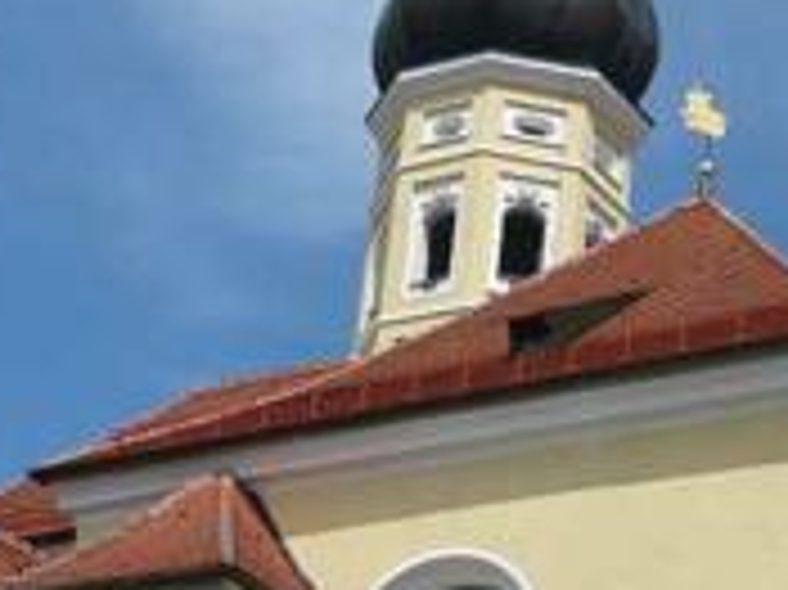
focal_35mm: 114
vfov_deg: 13.0
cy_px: 369
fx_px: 2593
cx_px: 678
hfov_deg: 17.1
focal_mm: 5.5
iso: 100
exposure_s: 1/250
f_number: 9
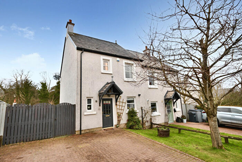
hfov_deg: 90.0
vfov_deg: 67.4
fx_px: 121
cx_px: 121
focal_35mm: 18
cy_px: 81
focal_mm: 12
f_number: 8
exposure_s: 1/20
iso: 100
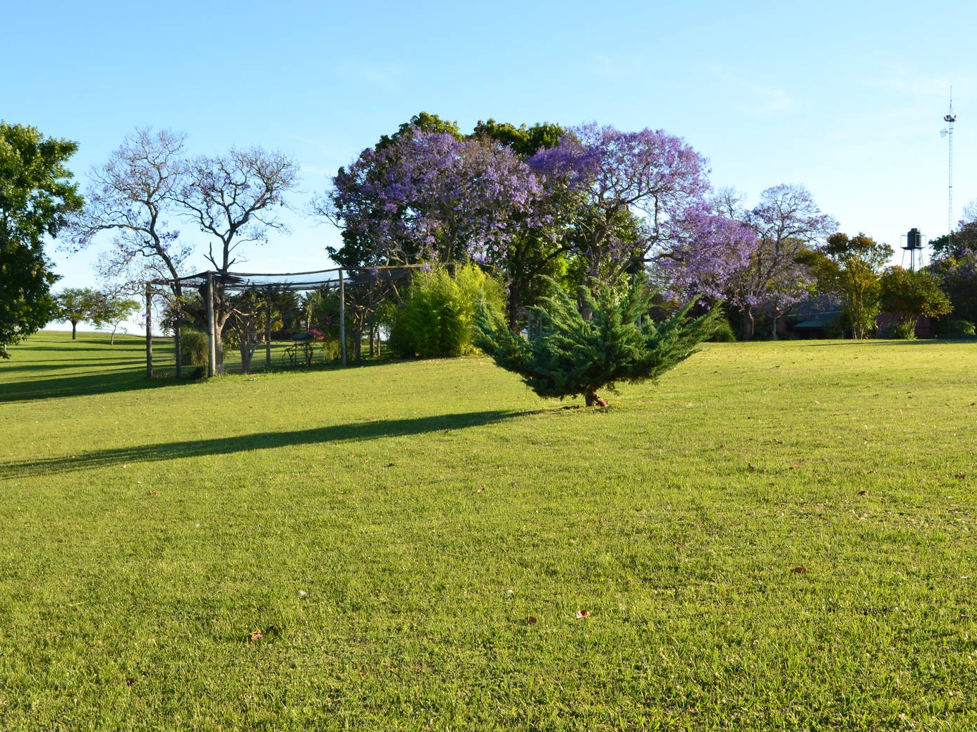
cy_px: 363
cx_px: 473
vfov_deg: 35.9
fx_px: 1129
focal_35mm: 40
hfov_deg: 46.8
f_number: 10
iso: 400
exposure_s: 1/250
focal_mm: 24
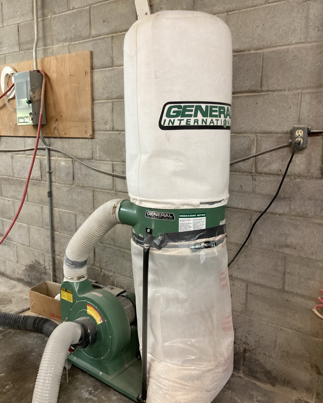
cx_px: 158
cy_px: 200
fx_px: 358
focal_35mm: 30
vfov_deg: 58.8
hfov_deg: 48.5
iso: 200
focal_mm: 3.99
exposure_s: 1/60
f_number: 1.8
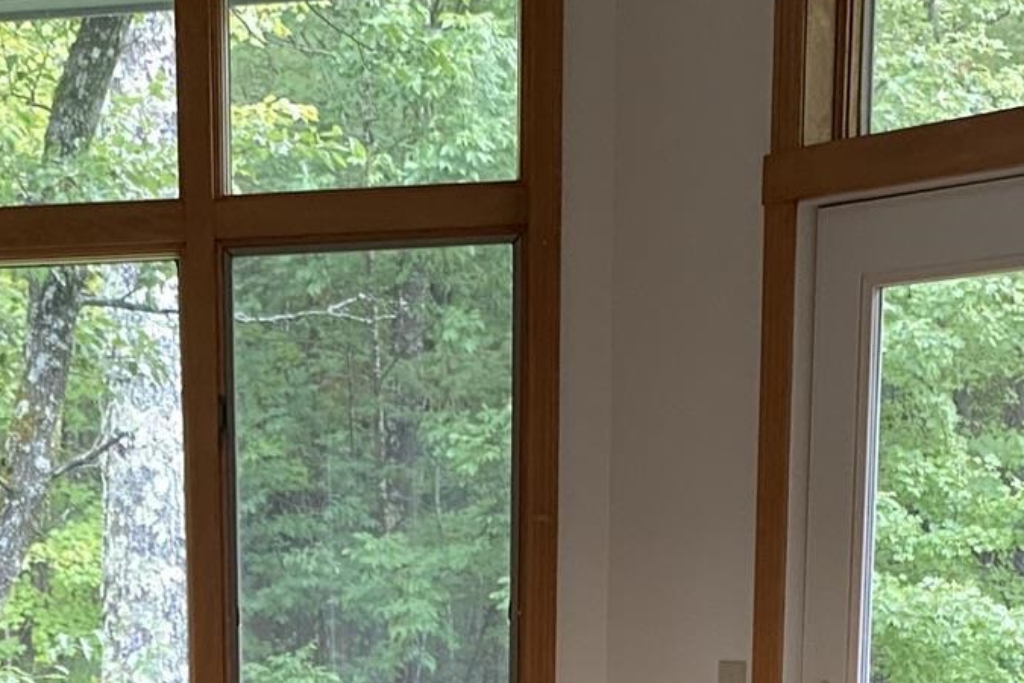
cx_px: 162
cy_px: 1073
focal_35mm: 82
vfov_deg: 15.2
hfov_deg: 24.3
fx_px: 2332
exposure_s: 1/60
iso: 250
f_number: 1.8
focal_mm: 4.25
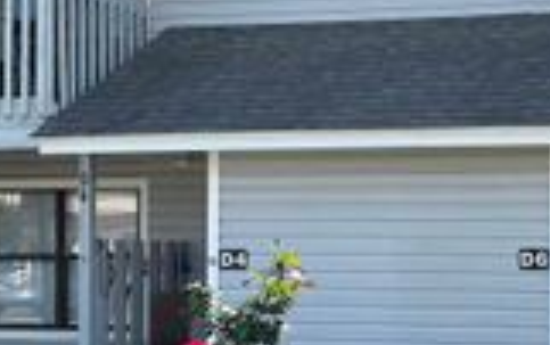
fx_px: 1185
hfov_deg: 25.3
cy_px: 224
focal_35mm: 79
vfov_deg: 16.5
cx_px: 499
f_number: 1.78
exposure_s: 1/1751
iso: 80
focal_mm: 6.86
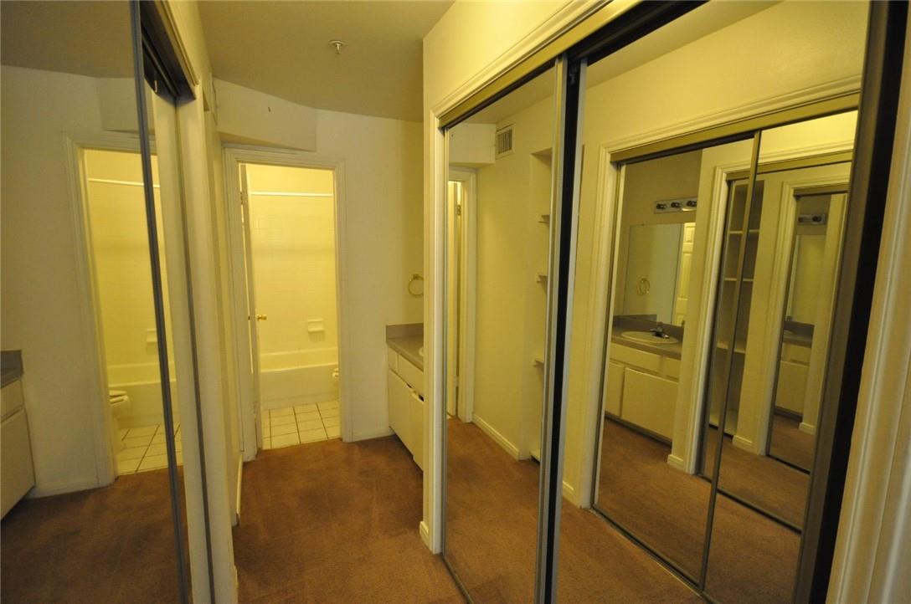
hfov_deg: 92.5
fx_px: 436
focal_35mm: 17
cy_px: 302
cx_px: 456
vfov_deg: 69.5
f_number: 4.2
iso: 1600
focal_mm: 11.5
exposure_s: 1/30
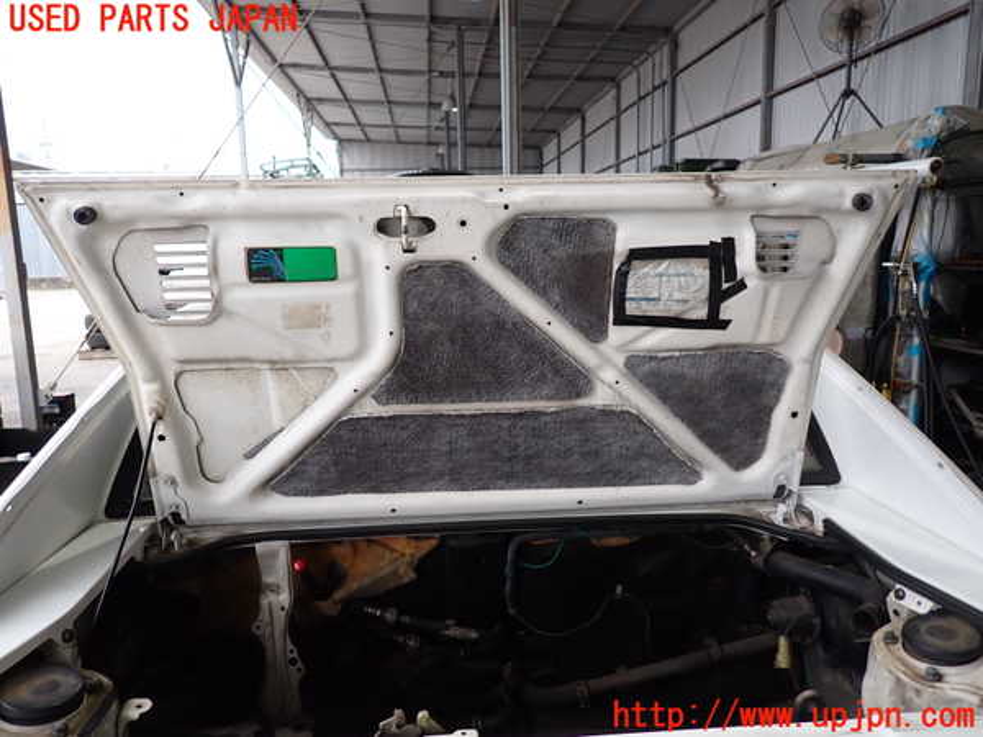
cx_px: 492
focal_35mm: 25
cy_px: 368
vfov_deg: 54.9
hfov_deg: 69.4
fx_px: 710
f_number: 2
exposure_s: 1/125
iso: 160
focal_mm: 4.5
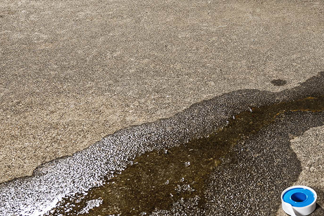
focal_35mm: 75
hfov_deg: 26.6
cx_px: 252
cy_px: 132
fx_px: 673
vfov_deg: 18.2
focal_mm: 31
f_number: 5.6
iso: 100
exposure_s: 1/125
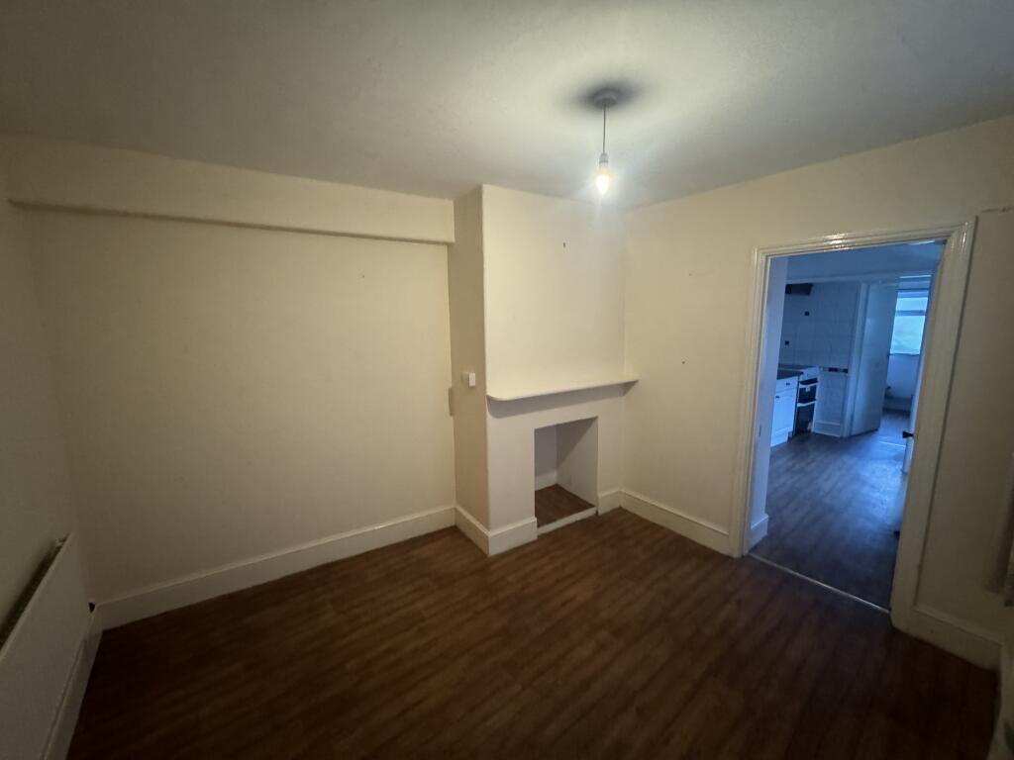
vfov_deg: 85.7
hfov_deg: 102.1
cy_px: 380
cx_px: 507
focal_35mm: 14
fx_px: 410
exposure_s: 1/50
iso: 800
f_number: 2.2
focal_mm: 2.22
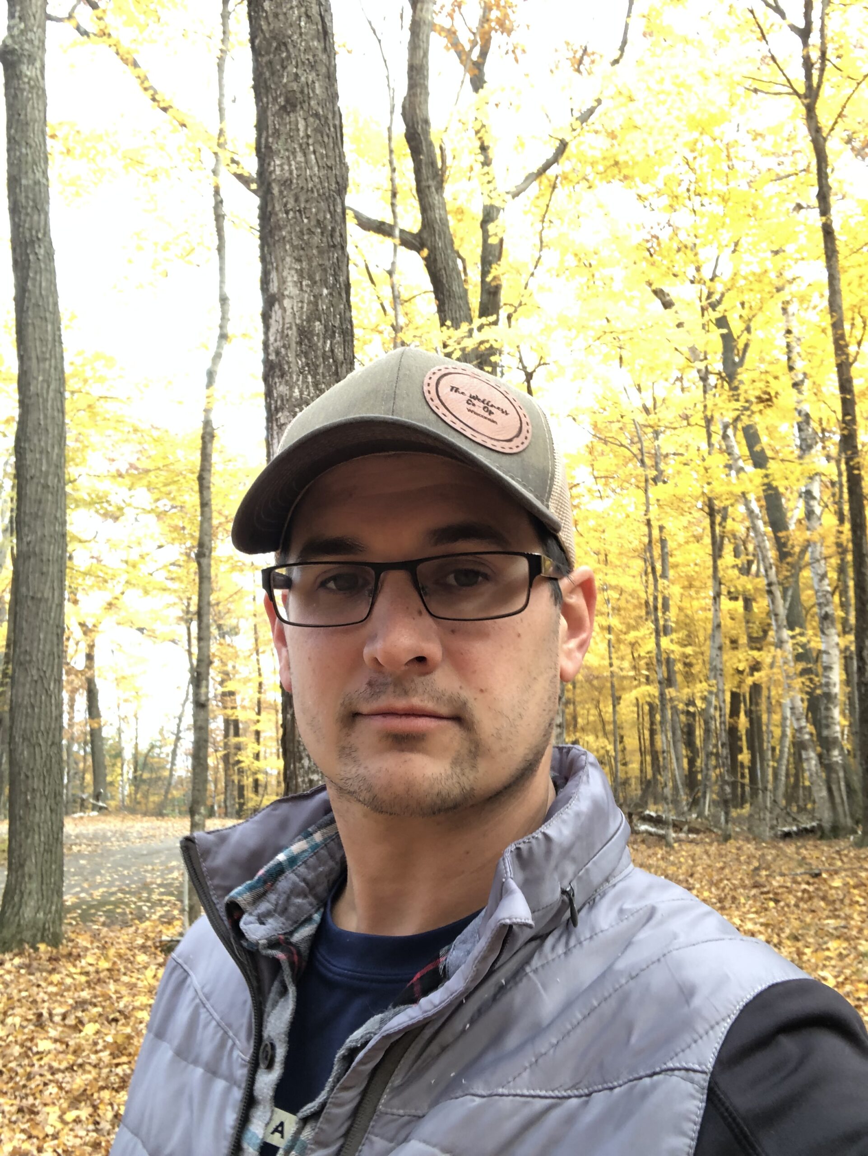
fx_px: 1069
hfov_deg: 44.2
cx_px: 434
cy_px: 578
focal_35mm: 32
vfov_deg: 56.8
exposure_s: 1/120
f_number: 2.2
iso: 64
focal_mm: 2.87
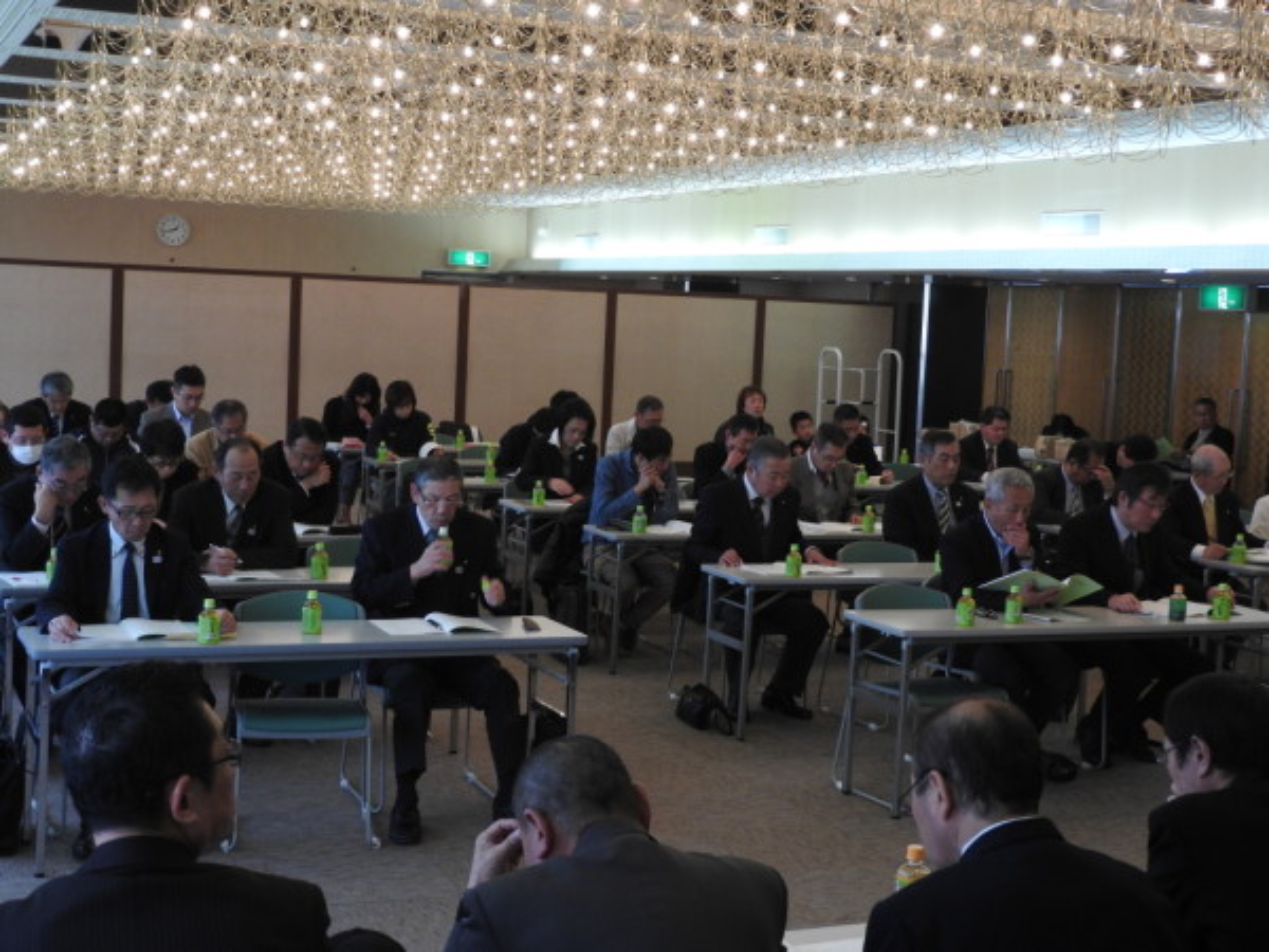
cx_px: 634
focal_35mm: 55
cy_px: 476
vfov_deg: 26.6
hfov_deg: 34.9
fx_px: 2016
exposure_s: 1/30
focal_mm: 9.9
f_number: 4
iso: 220
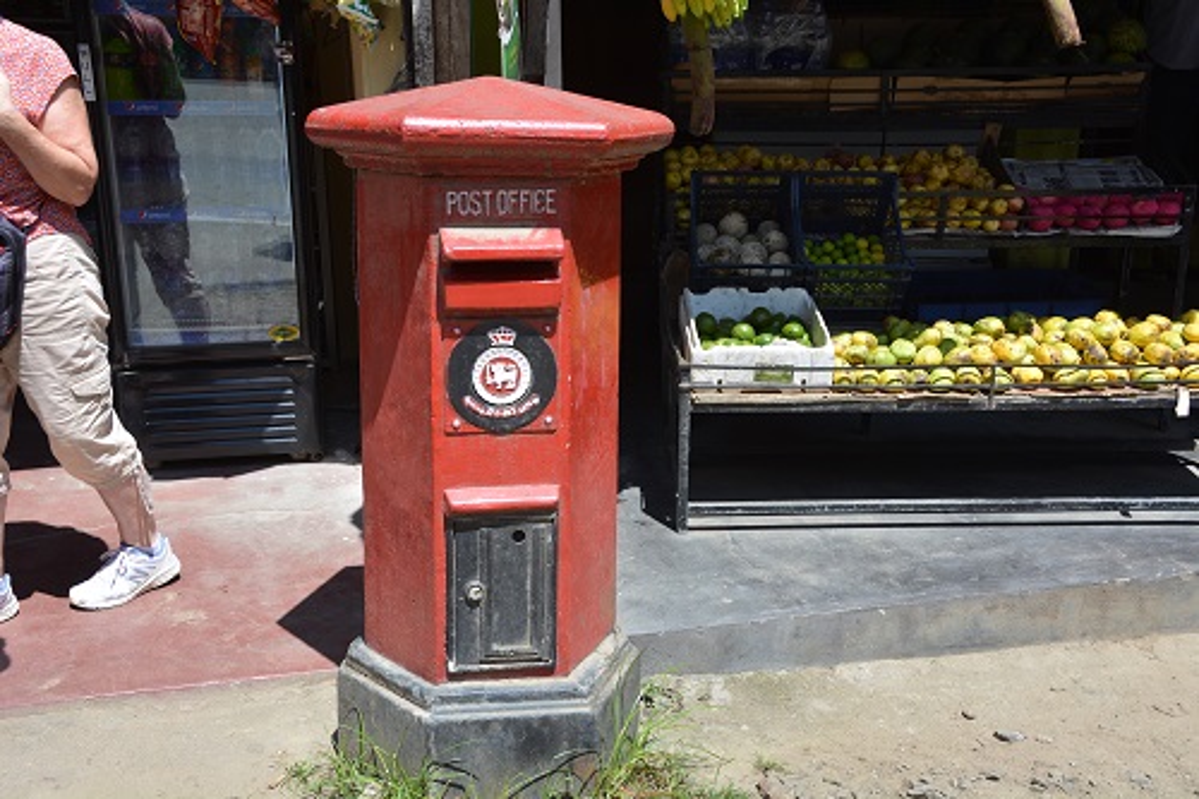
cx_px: 600
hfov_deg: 45.0
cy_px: 400
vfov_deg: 30.8
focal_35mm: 44
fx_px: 1448
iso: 110
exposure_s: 1/250
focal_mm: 29
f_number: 8
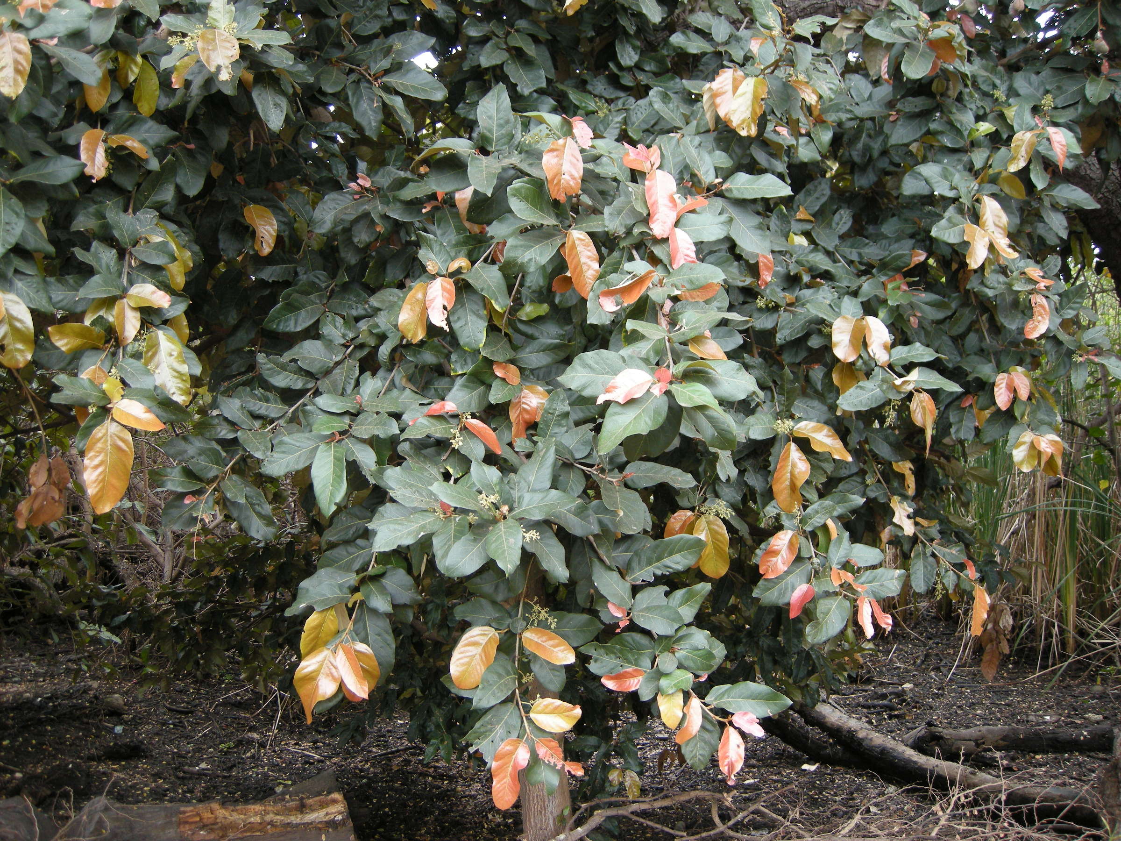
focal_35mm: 35
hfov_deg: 52.6
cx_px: 560
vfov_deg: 40.7
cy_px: 420
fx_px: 1133
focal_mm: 7.5
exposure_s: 1/52
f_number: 2.7
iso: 136
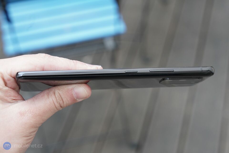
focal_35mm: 70
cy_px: 76
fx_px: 445
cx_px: 114
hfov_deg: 28.9
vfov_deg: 19.4
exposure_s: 1/200
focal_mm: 70
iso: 1600
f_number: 7.1
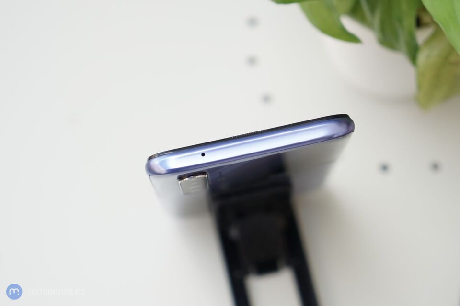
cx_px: 230
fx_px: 894
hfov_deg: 28.8
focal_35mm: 70
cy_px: 153
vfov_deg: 19.5
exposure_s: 1/160
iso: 100
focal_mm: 70
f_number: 4
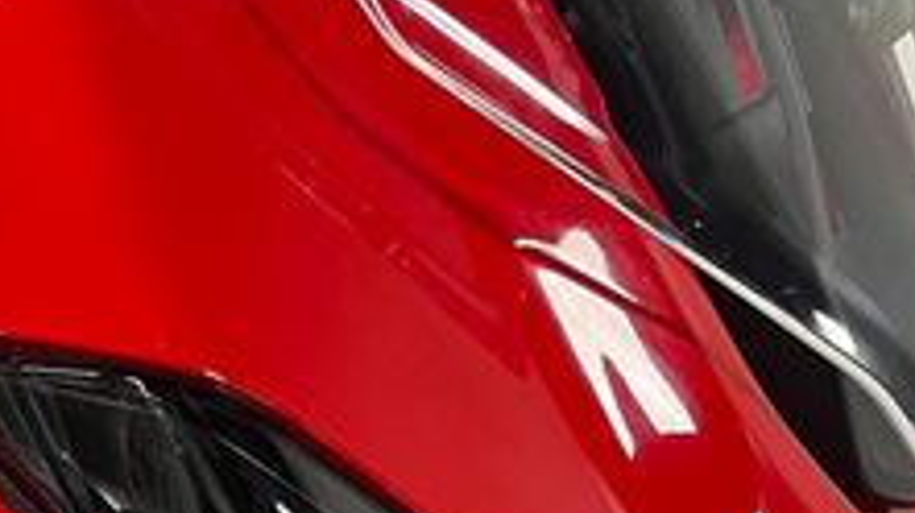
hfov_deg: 25.9
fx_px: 1988
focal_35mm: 82
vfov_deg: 14.0
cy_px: 707
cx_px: 381
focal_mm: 5.1
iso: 200
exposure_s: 1/50
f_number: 1.6
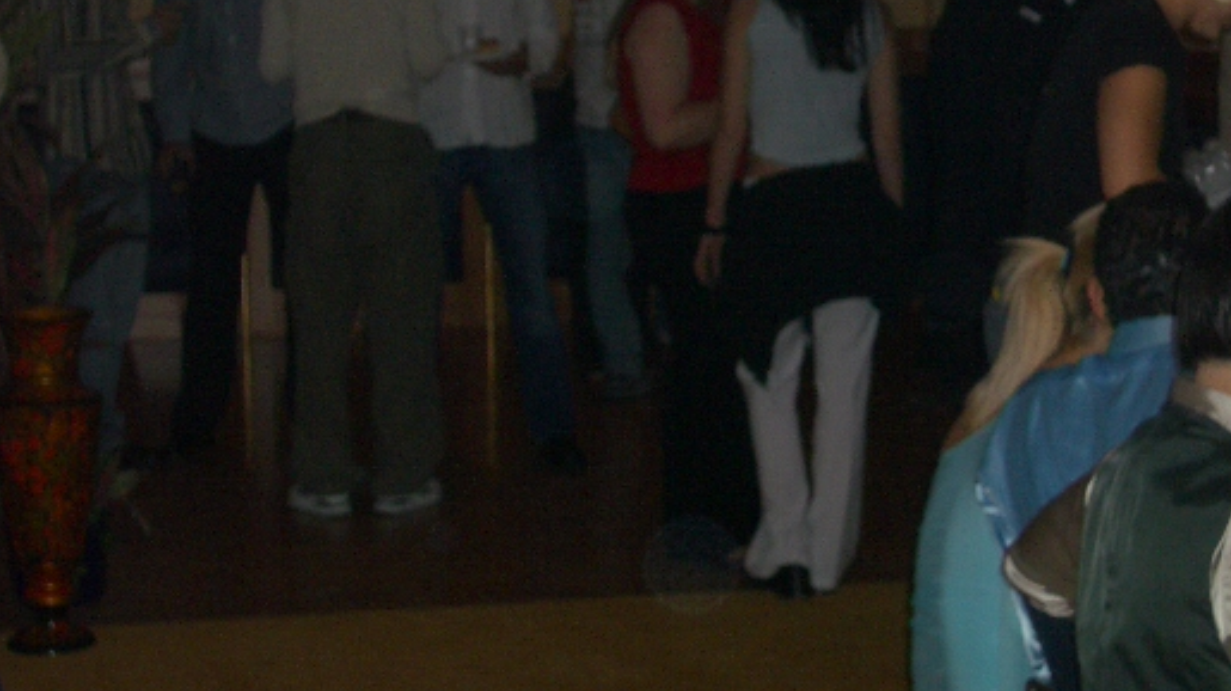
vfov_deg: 14.3
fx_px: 2740
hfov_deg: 25.3
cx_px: 636
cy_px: 143
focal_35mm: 84
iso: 100
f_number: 3.5
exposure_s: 1/60
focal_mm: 10.2
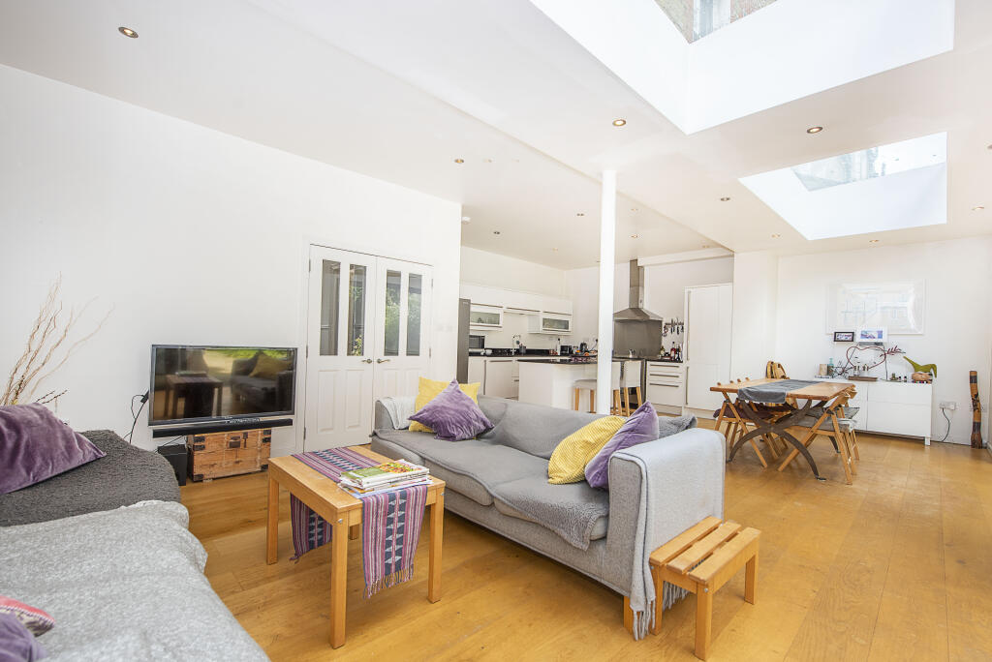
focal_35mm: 14
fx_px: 386
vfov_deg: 81.3
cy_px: 331
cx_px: 496
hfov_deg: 104.2
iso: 250
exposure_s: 1/125
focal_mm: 14
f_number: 6.3
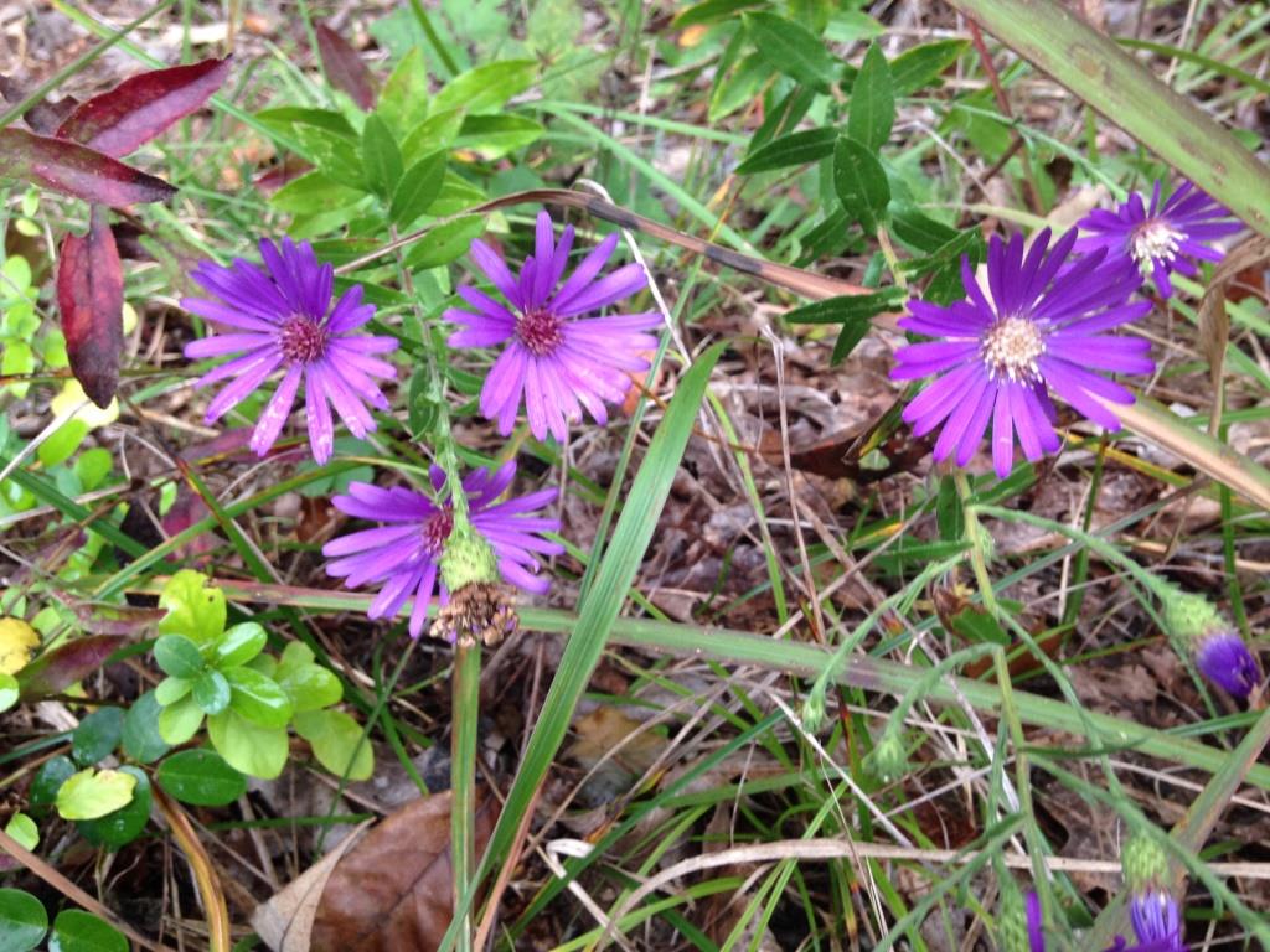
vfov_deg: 42.9
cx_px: 635
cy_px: 476
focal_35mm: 33
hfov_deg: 55.4
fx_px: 1211
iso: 80
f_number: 2.4
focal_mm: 4.12
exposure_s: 1/20
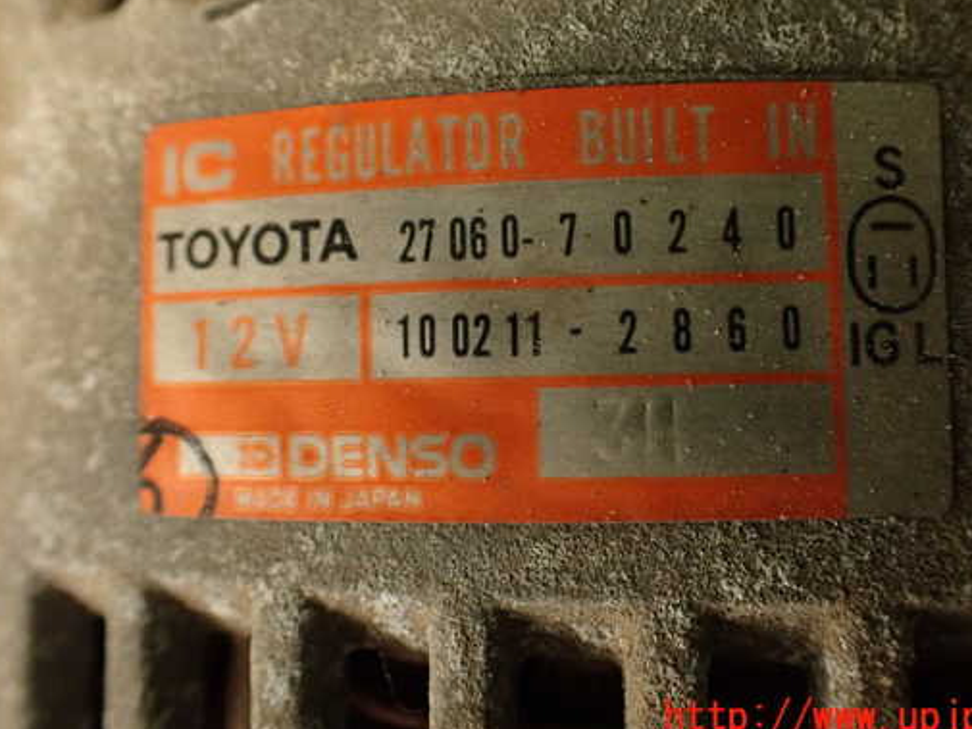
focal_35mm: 38
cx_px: 522
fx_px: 1067
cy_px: 310
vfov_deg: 37.7
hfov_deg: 48.9
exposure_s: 1/30
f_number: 2.4
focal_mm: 5.79
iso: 500
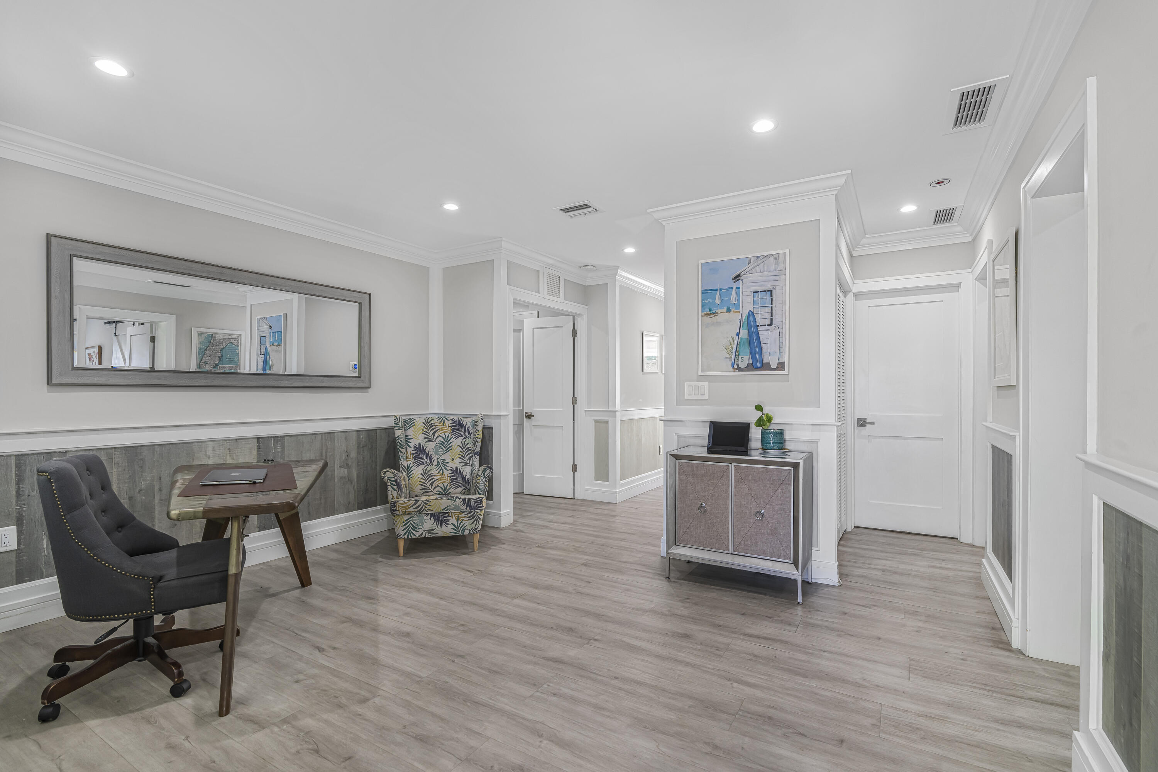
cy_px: 386
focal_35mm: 16
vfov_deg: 73.7
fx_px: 515
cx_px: 579
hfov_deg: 96.7
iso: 400
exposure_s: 1/8
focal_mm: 16
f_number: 8
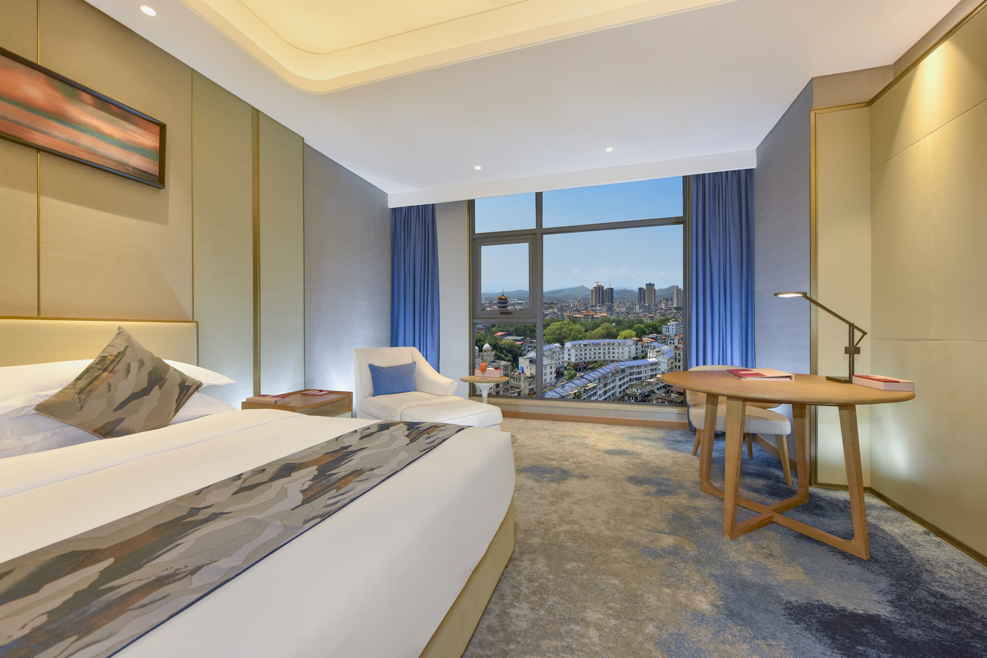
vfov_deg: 81.2
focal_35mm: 14
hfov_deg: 104.3
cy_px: 329
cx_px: 494
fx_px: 384
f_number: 7.1
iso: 100
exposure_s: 1/8
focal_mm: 14
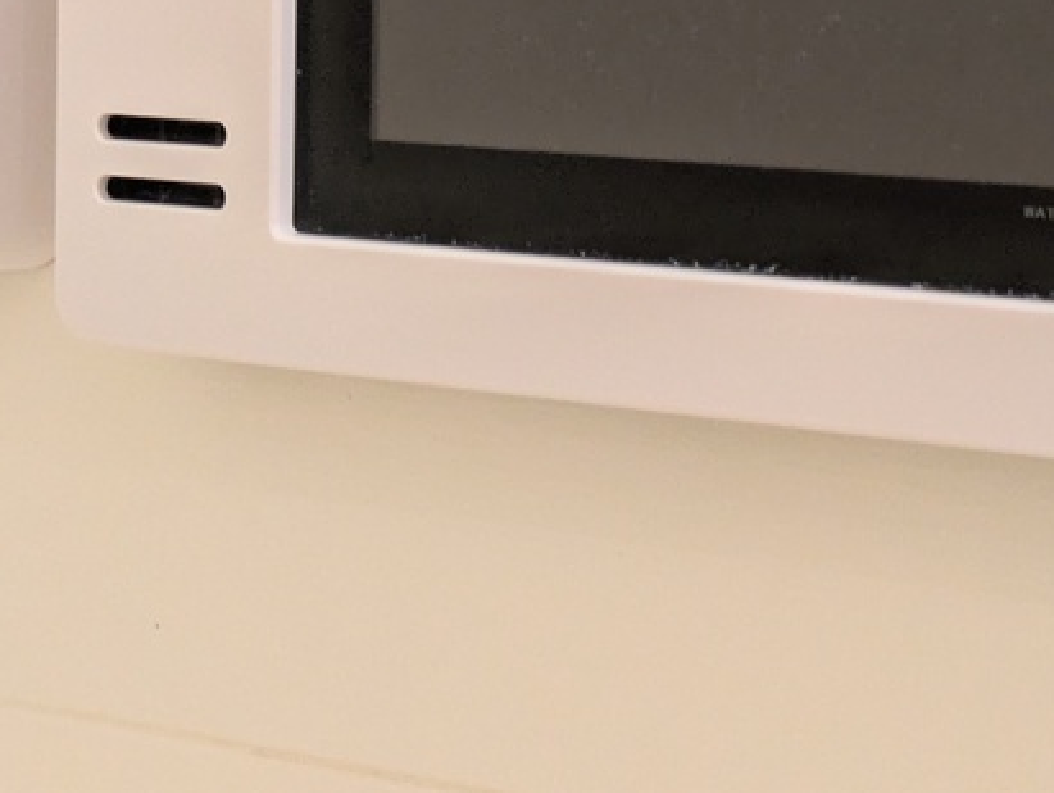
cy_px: -92
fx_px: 3627
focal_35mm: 119
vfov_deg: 12.3
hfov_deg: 16.3
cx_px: 923
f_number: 1.89
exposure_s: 1/24
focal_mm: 5.43
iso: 195
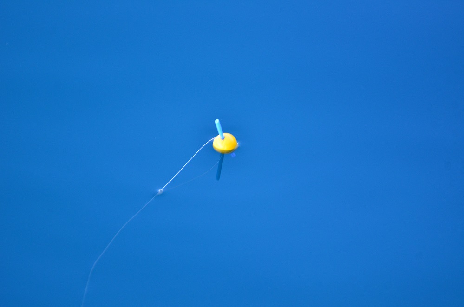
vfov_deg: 3.0
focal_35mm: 450
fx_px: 5786
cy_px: 154
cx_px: 232
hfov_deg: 4.6
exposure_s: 1/200
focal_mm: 300
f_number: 5.6
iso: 640
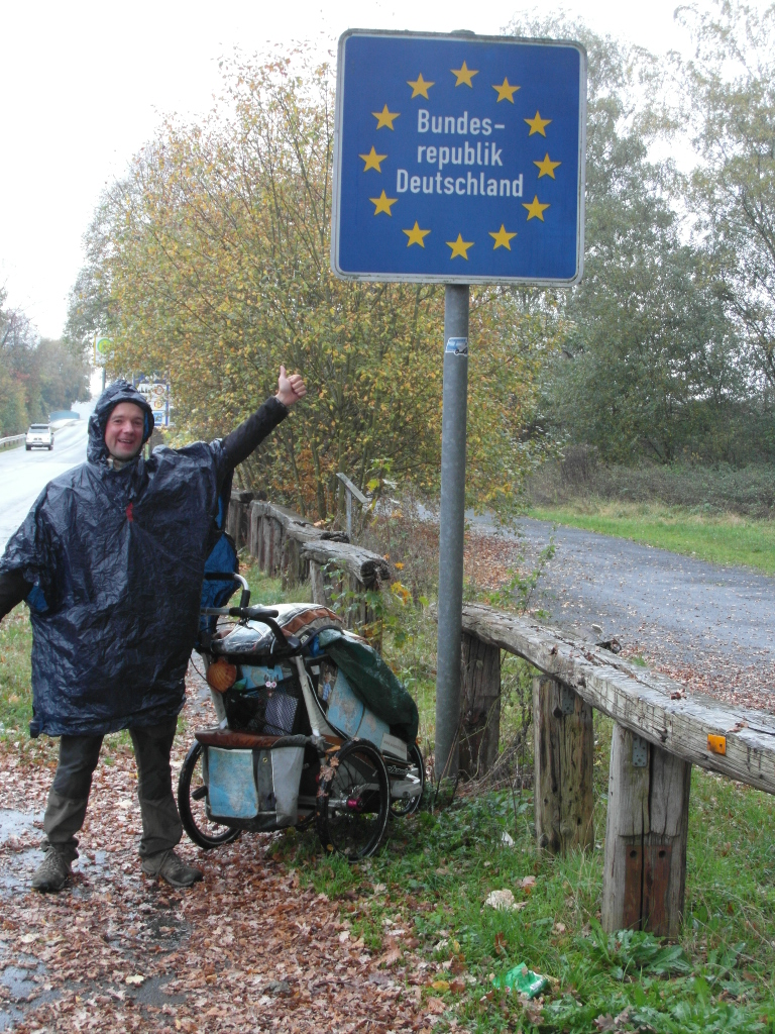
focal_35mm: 53
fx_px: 1582
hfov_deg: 27.5
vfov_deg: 36.2
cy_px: 517
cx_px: 388
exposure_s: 1/30
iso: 100
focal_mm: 8.7
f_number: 3.8
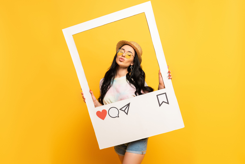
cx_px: 122
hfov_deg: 69.4
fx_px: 177
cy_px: 82
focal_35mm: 26
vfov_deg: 49.6
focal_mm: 26
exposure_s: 1/200
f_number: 7.1
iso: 125
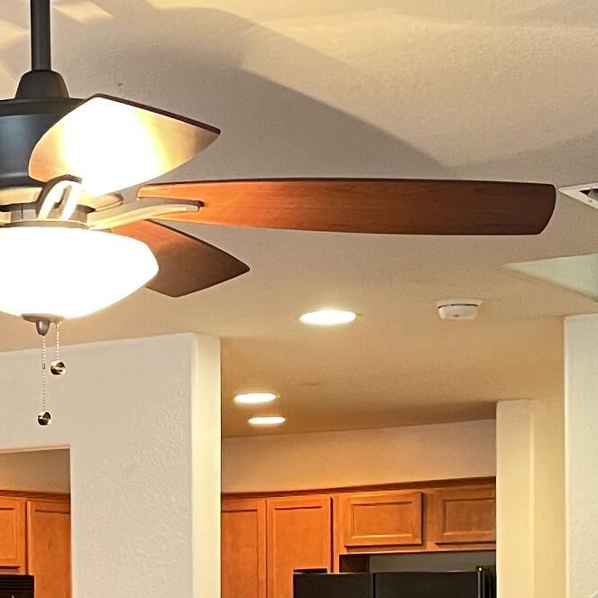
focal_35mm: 104
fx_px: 2033
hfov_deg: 16.4
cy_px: 658
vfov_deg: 16.2
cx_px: 24
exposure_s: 1/60
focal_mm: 4.2
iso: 400
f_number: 1.6
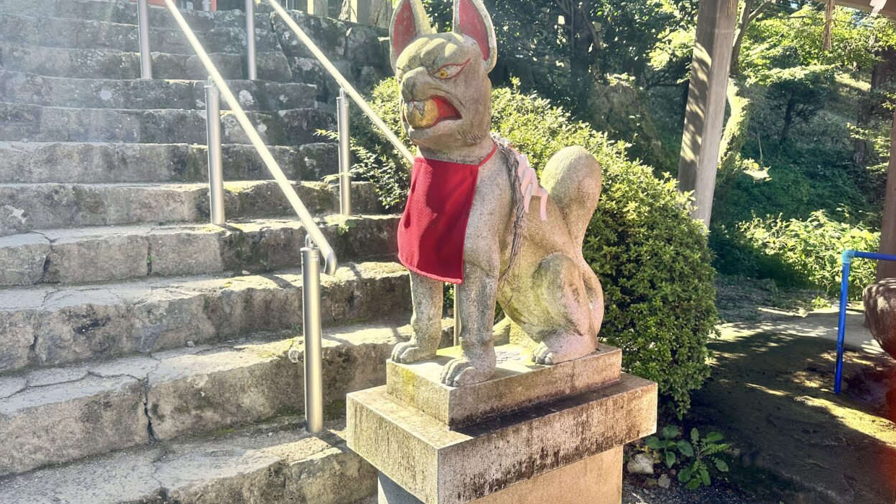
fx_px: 641
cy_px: 253
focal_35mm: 27
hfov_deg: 69.9
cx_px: 461
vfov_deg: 42.9
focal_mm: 6.86
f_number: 1.78
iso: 80
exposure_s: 1/887
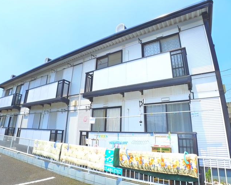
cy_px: 91
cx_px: 113
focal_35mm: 26
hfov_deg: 66.0
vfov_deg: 54.9
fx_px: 178
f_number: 4
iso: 400
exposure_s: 1/640
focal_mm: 5.1
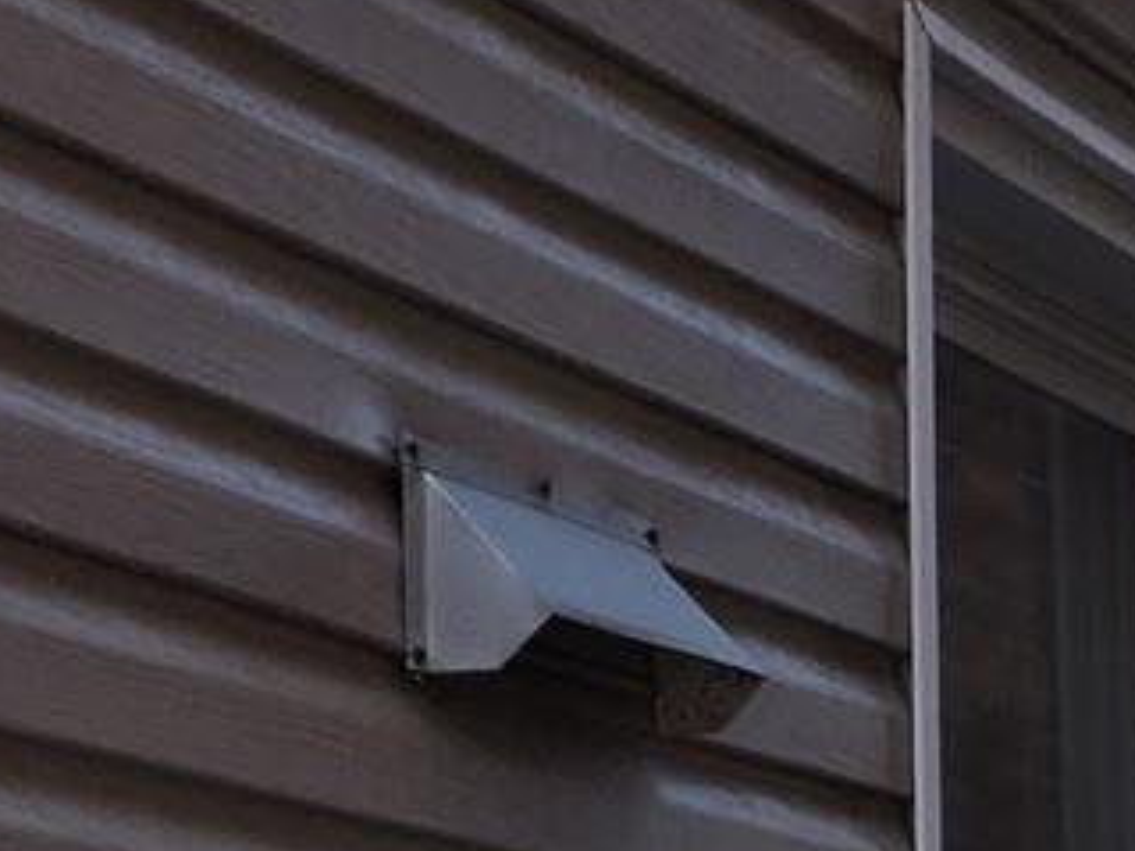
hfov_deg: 11.9
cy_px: 1716
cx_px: 1957
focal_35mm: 154
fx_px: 5048
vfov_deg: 9.0
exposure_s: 1/200
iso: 100
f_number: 3
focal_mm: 4.3
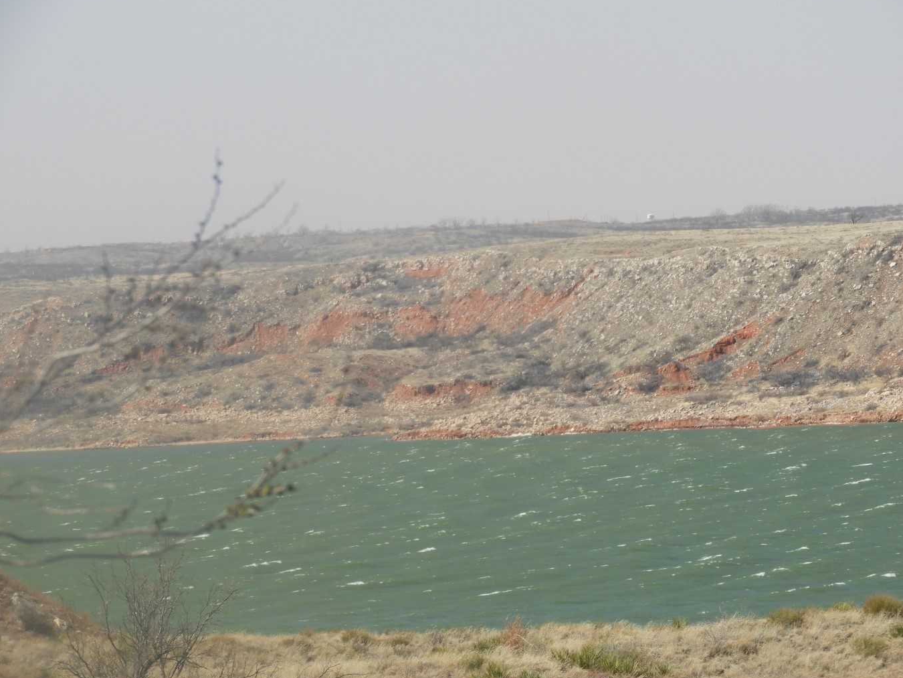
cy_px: 352
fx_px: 8349
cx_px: 480
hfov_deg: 6.2
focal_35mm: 320
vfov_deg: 4.6
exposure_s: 1/500
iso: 100
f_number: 5.5
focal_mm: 53.7
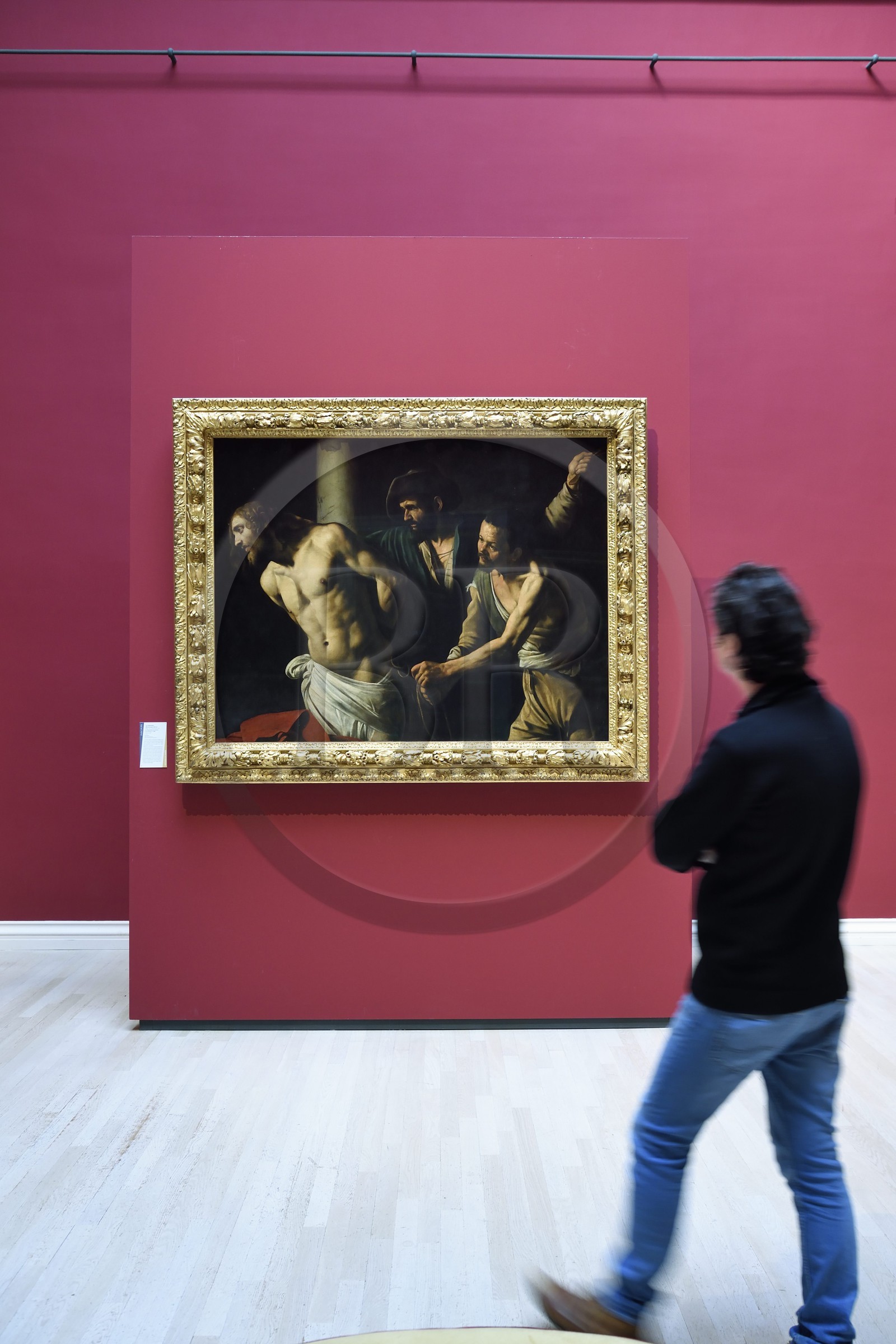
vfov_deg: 58.7
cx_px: 448
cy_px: 672
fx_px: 1195
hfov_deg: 41.1
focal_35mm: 32
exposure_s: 1/20
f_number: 5.6
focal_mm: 32
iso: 800
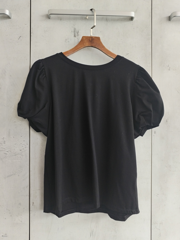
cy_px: 120
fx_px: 201
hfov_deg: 48.2
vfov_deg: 61.7
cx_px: 90
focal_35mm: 29
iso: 109
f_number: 1.8
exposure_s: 1/50
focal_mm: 4.75
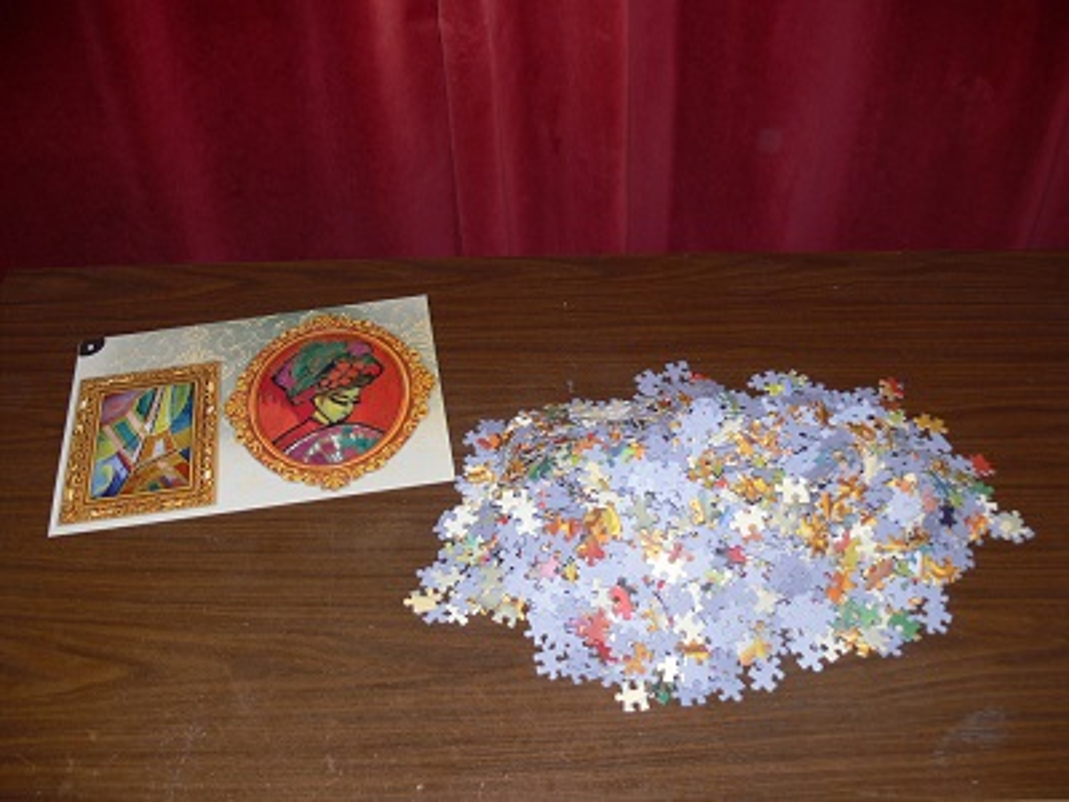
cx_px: 534
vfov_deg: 40.7
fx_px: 1081
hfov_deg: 52.6
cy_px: 401
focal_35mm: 35
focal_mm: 7.4
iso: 100
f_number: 2.8
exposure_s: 1/30
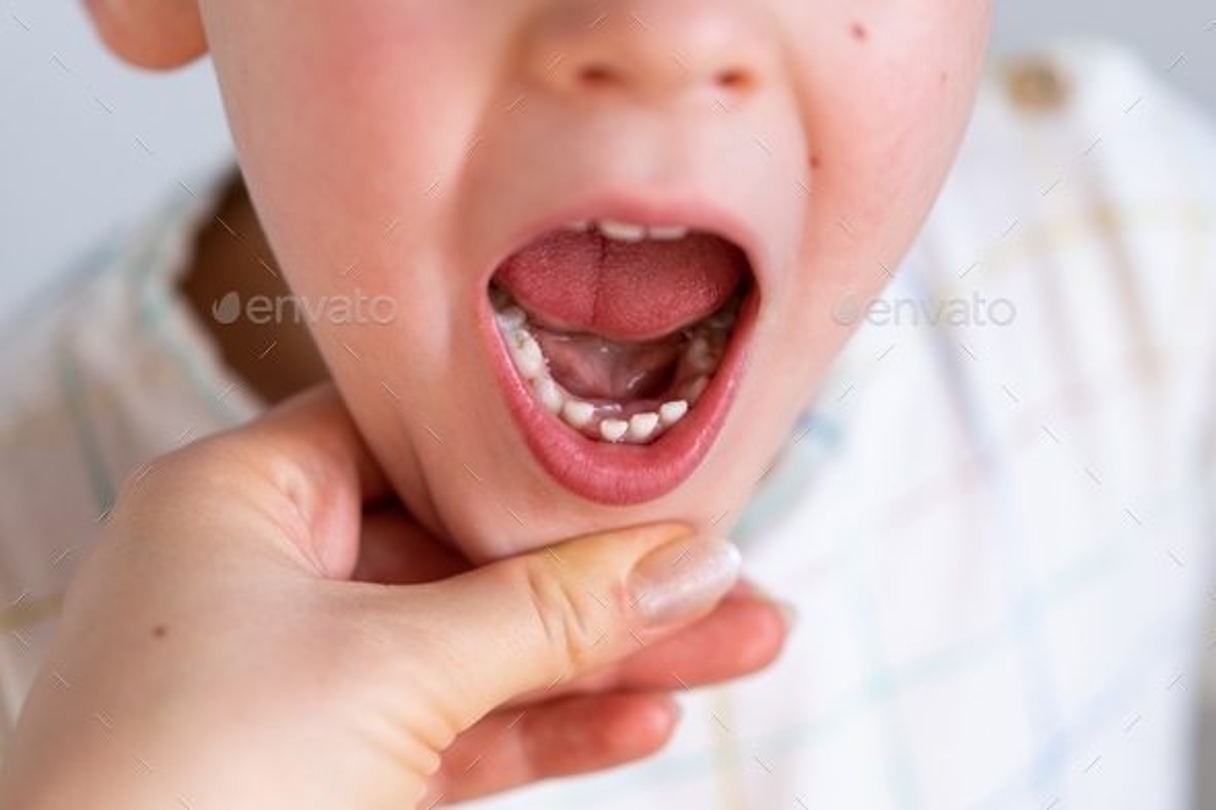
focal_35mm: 55
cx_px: 608
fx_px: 1857
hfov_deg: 36.3
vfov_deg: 24.6
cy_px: 405
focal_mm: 55
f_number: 1.8
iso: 100
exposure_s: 1/320
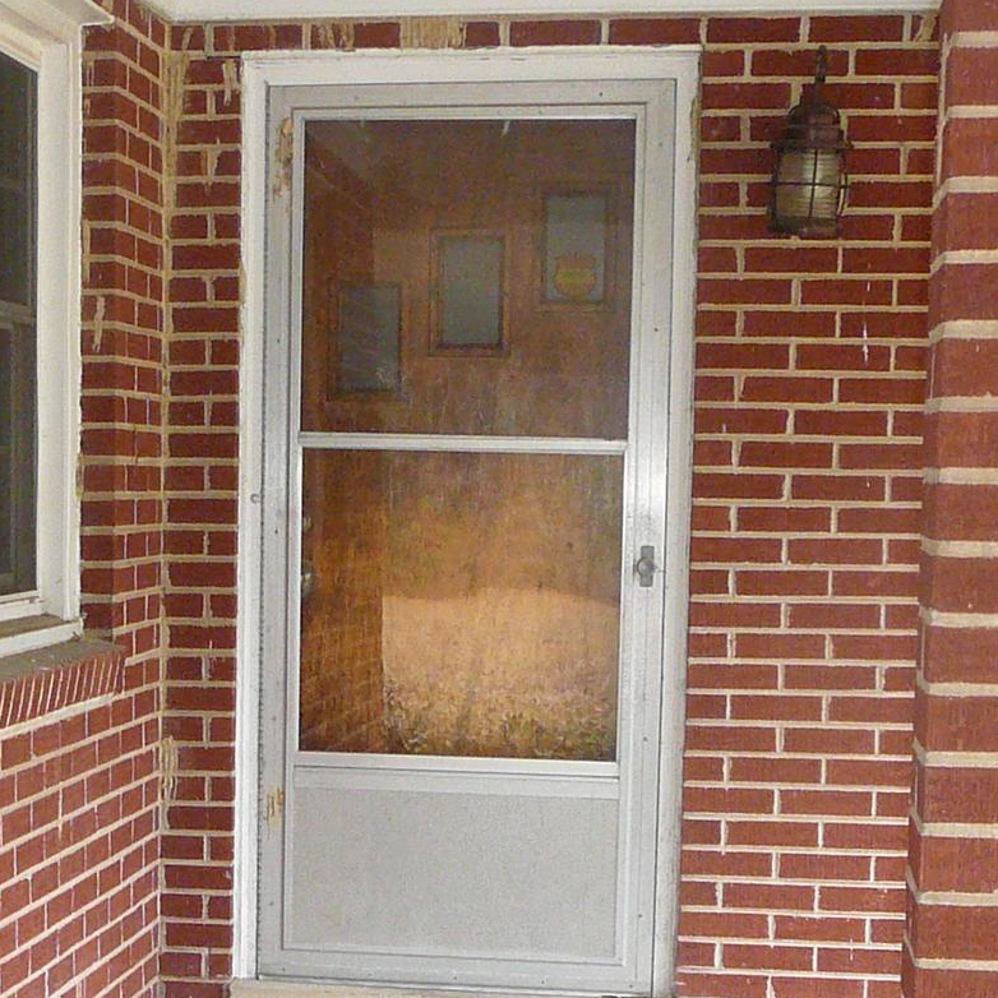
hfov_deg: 21.1
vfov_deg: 21.0
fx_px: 2642
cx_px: 182
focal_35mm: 81
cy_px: 863
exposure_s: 1/30
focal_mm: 5.2
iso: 250
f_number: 2.8
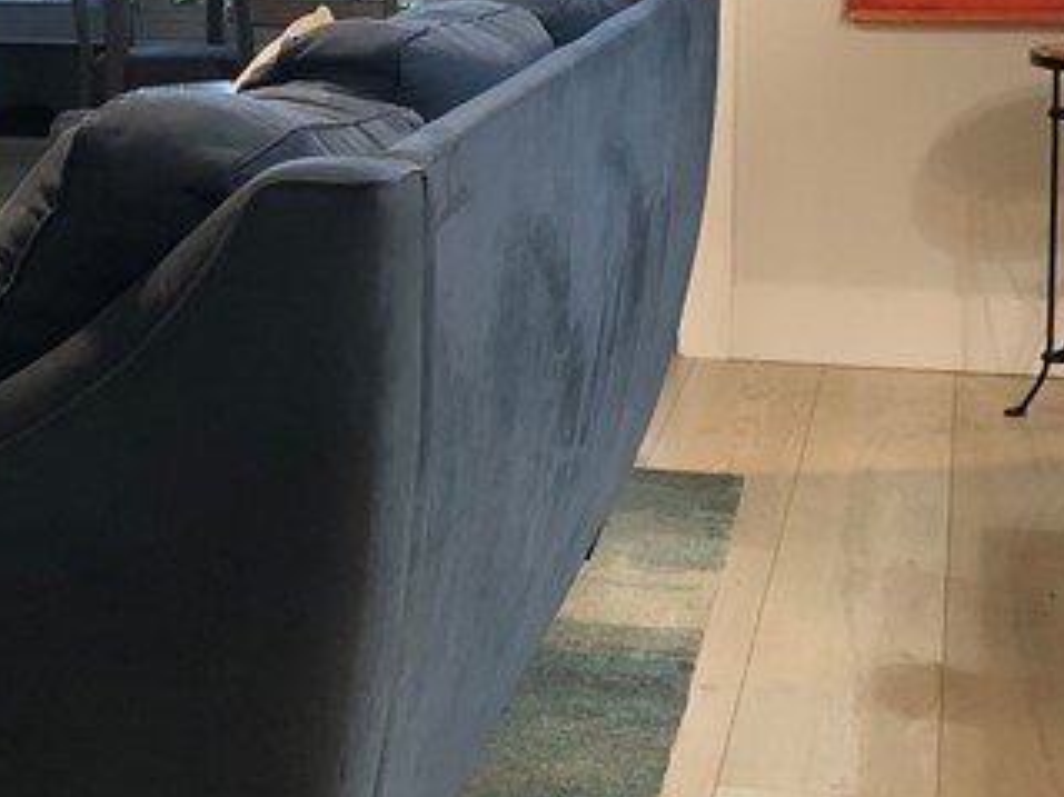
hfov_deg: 21.4
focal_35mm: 90
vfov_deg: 16.2
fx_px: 2765
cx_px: 177
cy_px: 57
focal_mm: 3.99
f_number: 1.8
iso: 50
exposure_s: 1/15
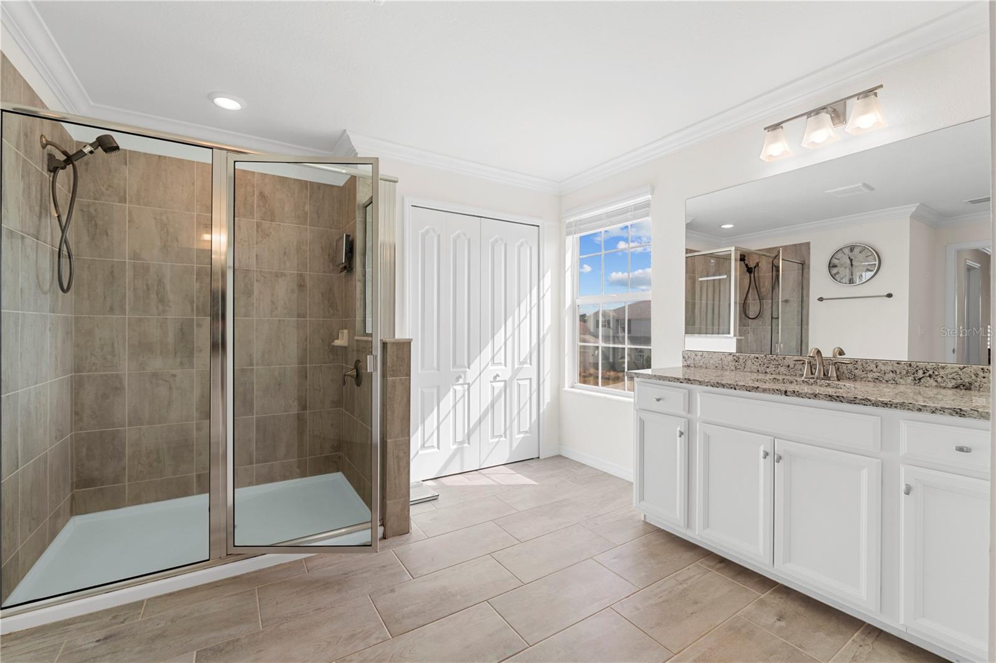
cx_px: 498
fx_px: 415
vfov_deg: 77.3
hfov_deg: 100.4
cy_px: 332
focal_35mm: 15
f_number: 5.6
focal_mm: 10
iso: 100
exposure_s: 1/30
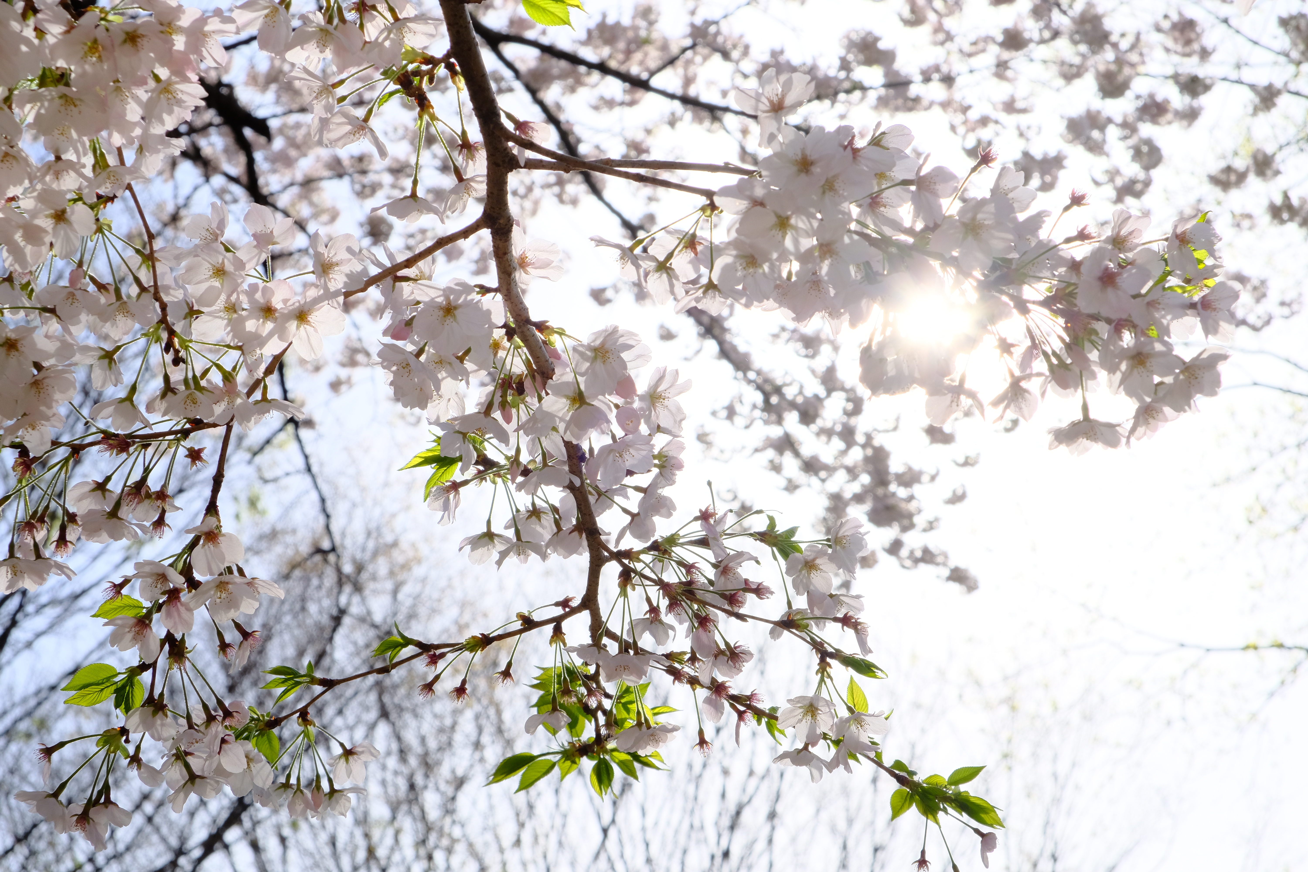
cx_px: 654
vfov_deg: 16.5
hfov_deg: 24.5
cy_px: 436
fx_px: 3015
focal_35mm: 83
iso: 800
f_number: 11
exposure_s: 1/500
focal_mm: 55
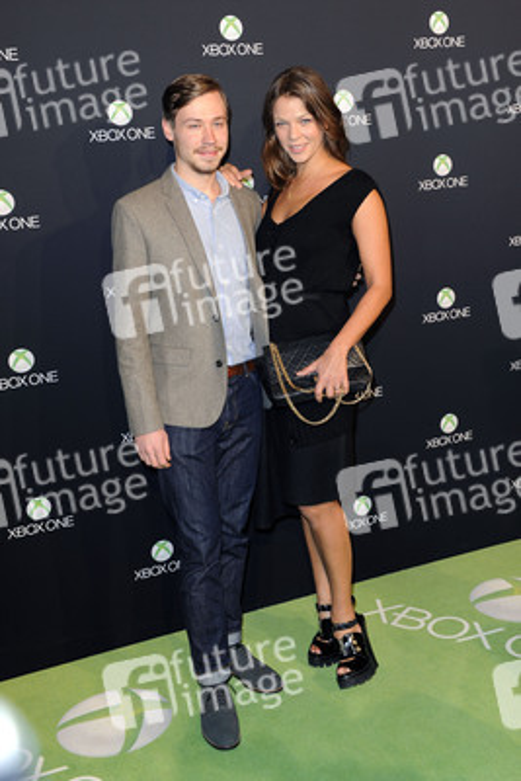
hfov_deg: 33.4
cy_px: 390
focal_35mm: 40
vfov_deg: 48.4
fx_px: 868
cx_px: 260
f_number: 5.6
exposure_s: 1/125
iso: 1000
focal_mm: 40
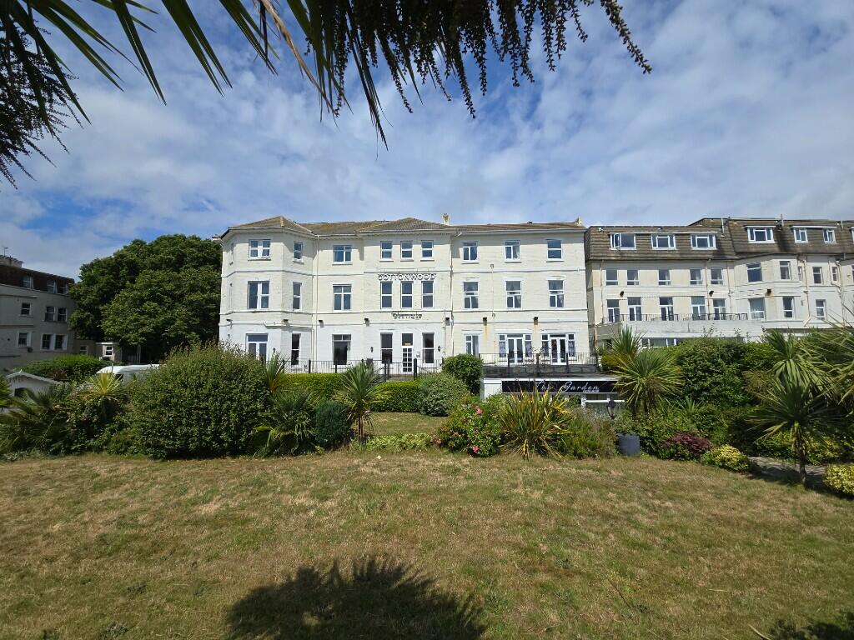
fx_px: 321
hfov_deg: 106.2
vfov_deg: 89.9
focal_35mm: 13
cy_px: 320
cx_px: 427
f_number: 2.2
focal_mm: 2.2
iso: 50
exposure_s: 1/4469
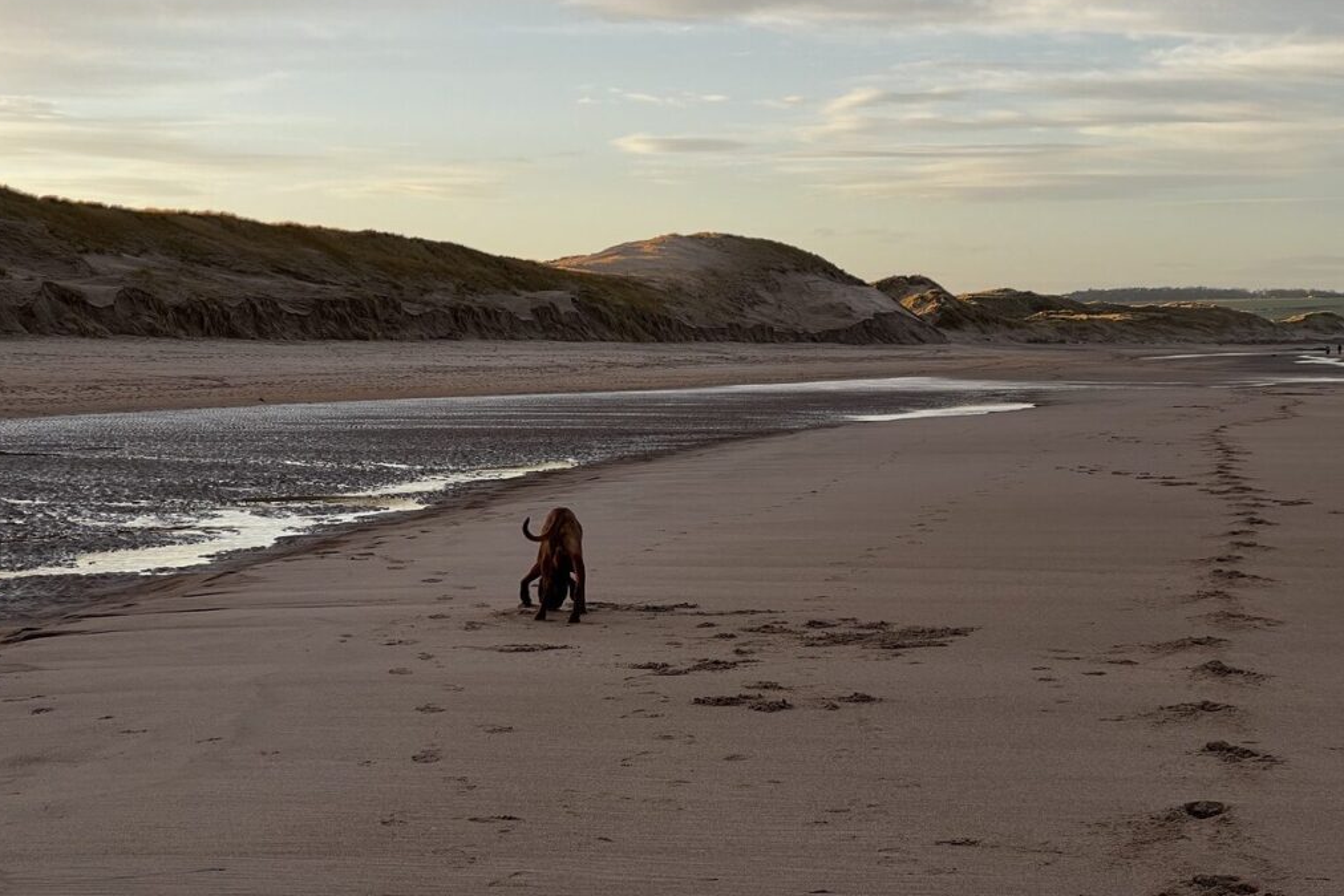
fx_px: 3024
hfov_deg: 25.1
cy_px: 450
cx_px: 665
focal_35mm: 81
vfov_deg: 16.9
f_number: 2.8
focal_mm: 9
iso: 32
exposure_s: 1/145
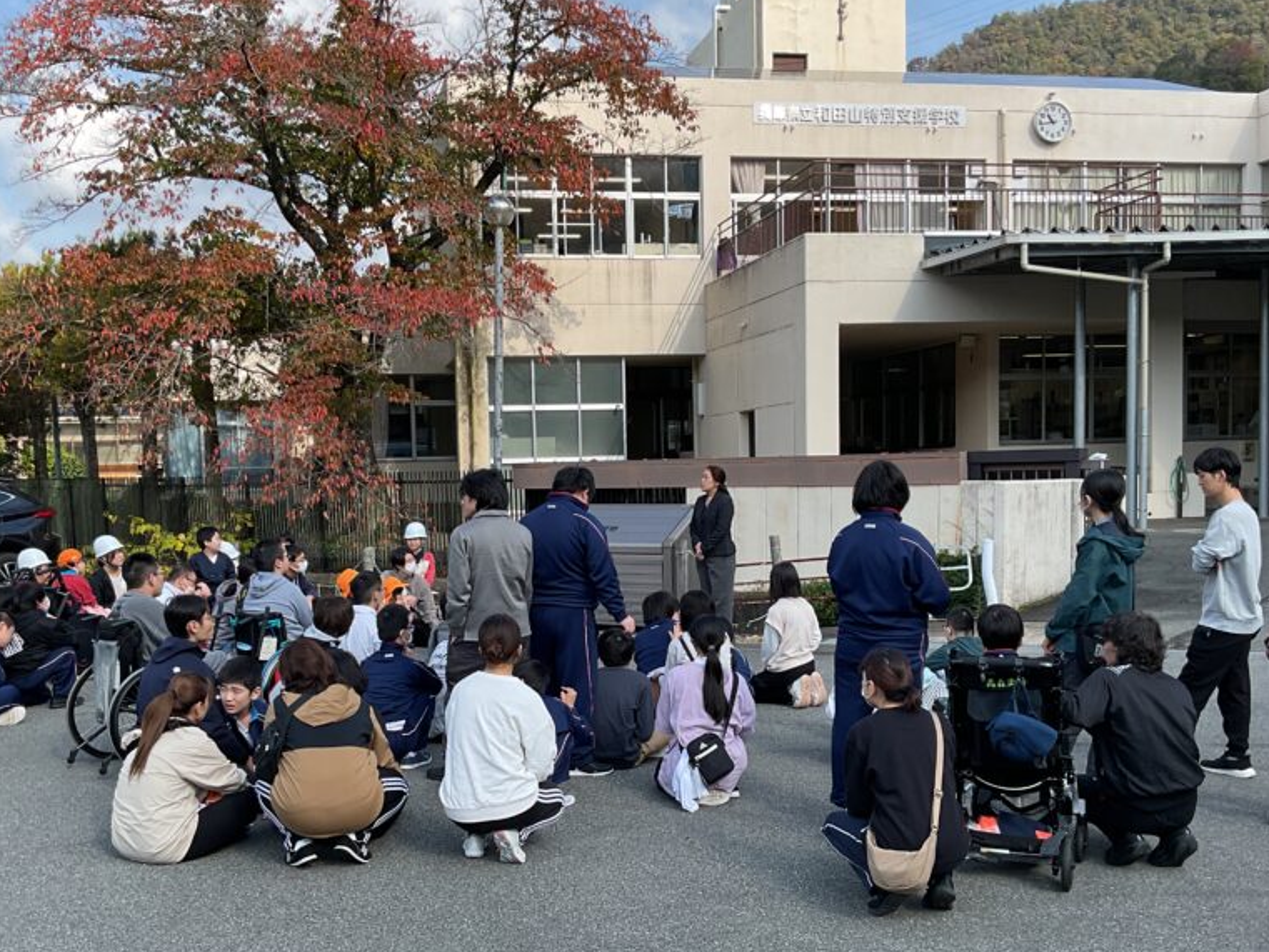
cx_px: 609
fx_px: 1430
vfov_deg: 36.7
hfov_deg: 47.8
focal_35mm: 39
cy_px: 570
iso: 16
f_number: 1.8
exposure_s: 1/719
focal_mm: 3
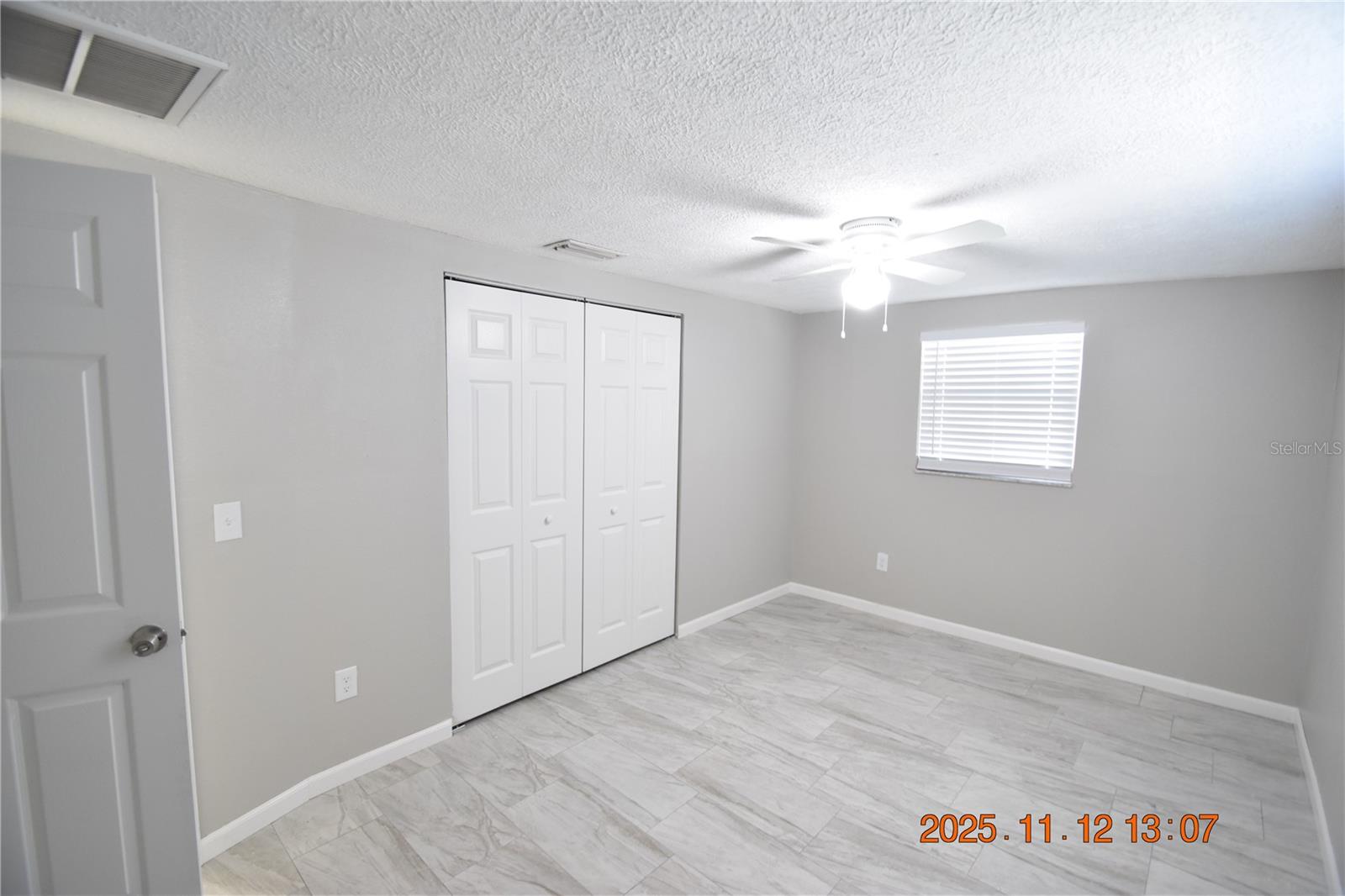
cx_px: 672
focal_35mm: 15
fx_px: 560
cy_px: 448
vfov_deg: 77.3
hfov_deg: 100.4
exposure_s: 1/20
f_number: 3.5
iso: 800
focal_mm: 10
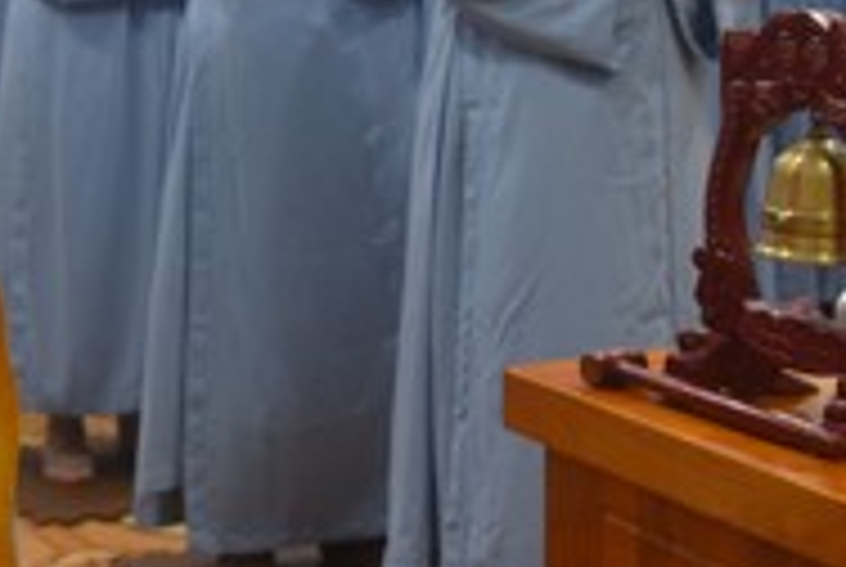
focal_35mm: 125
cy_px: -94
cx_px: 171
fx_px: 2942
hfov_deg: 16.2
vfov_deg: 10.8
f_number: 4
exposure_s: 1/60
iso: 560
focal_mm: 38
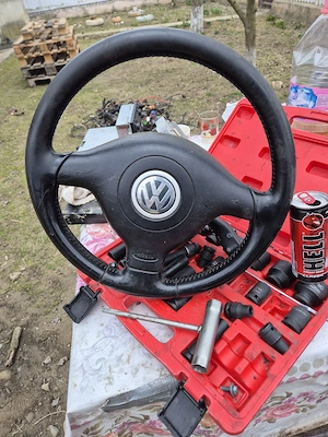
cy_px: 218
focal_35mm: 23
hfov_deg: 58.9
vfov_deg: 73.9
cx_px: 164
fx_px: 291
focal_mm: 5.4
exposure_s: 1/227
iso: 25
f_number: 1.8
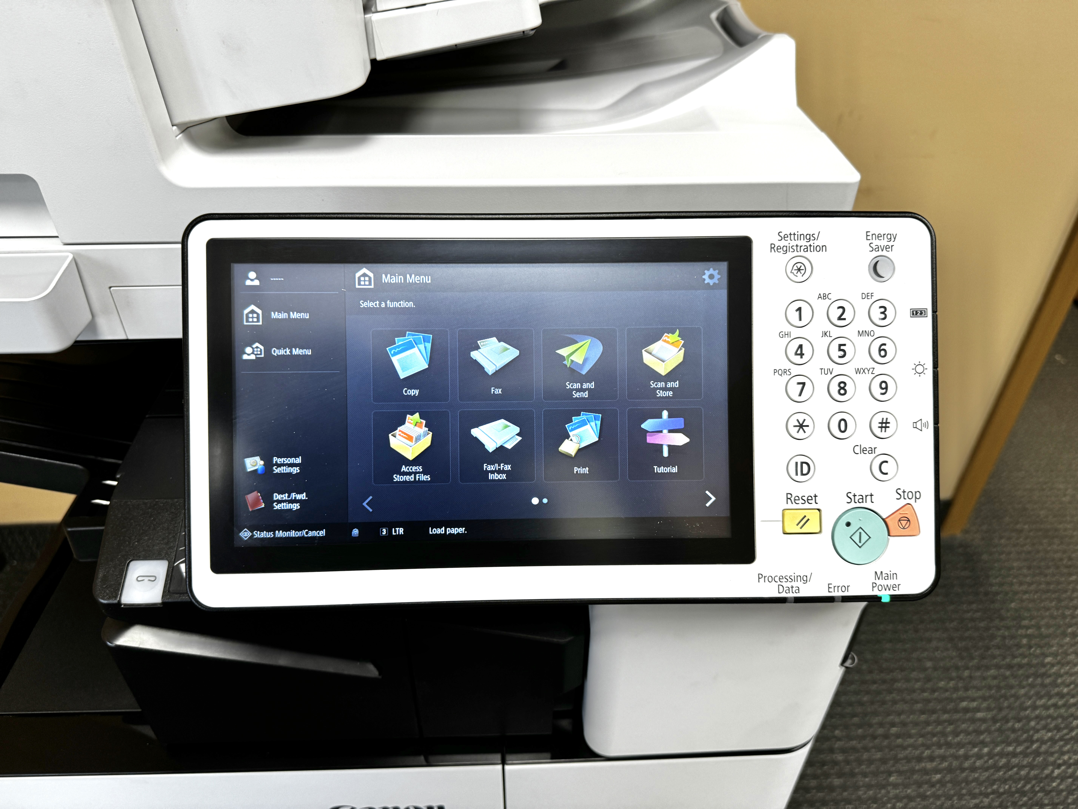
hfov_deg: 71.6
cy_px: 404
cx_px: 539
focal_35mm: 24
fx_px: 747
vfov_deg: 56.8
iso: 125
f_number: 1.78
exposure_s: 1/120
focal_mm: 6.86
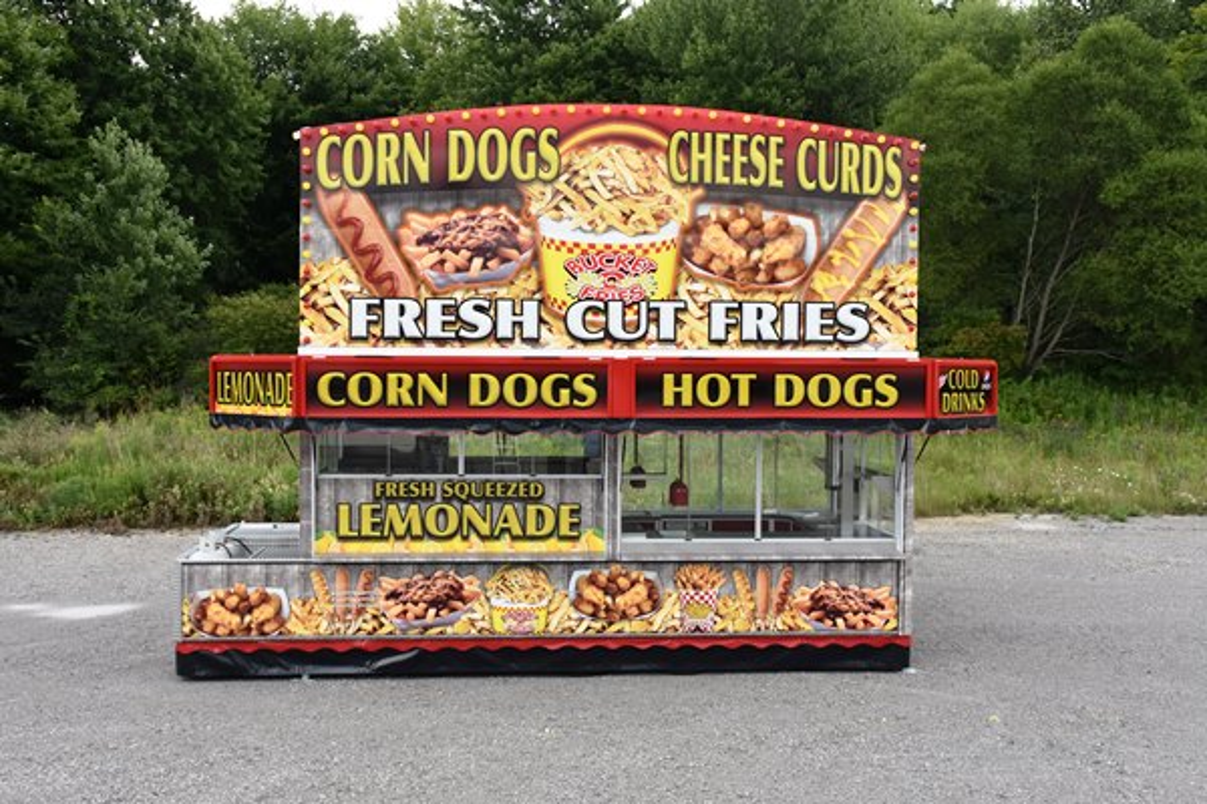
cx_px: 604
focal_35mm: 39
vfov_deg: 34.2
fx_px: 1307
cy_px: 402
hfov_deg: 49.6
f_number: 8
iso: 500
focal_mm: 26
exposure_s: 1/500
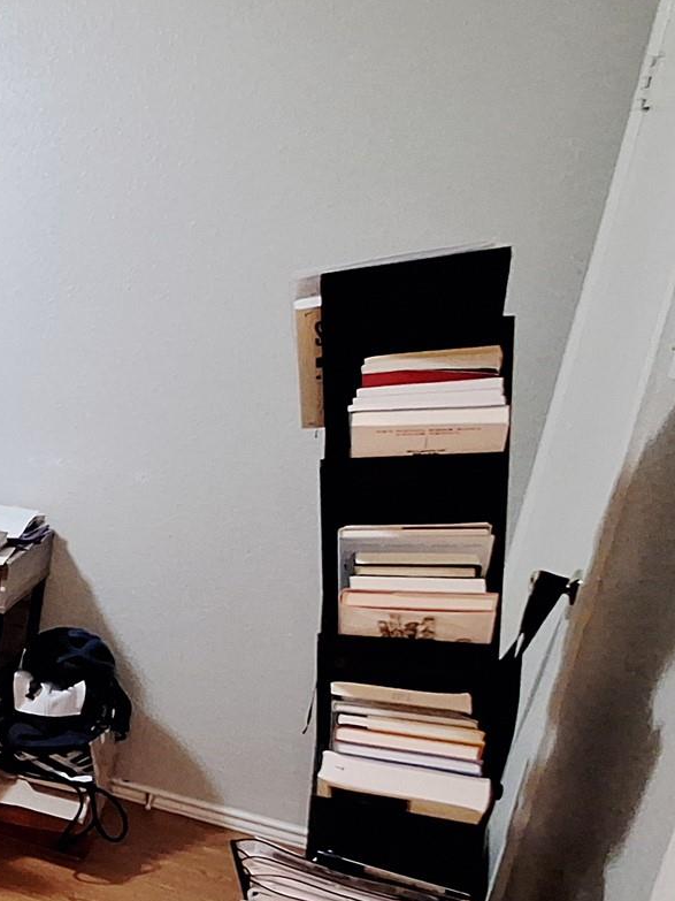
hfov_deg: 25.7
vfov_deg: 53.4
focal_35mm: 34
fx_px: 884
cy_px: 559
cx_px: -420
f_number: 2.2
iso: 320
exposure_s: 1/24
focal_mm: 1.74
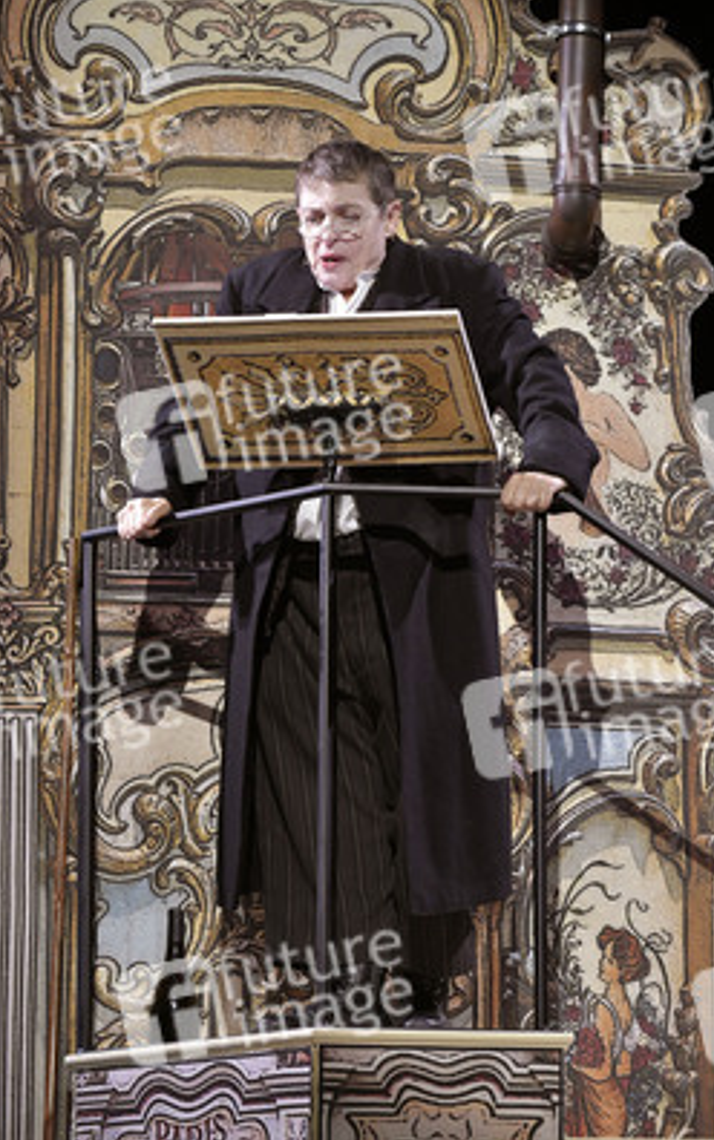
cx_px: 348
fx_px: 4477
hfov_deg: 9.1
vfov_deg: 14.5
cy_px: 567
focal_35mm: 144
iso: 3200
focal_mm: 140
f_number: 5.6
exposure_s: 1/200
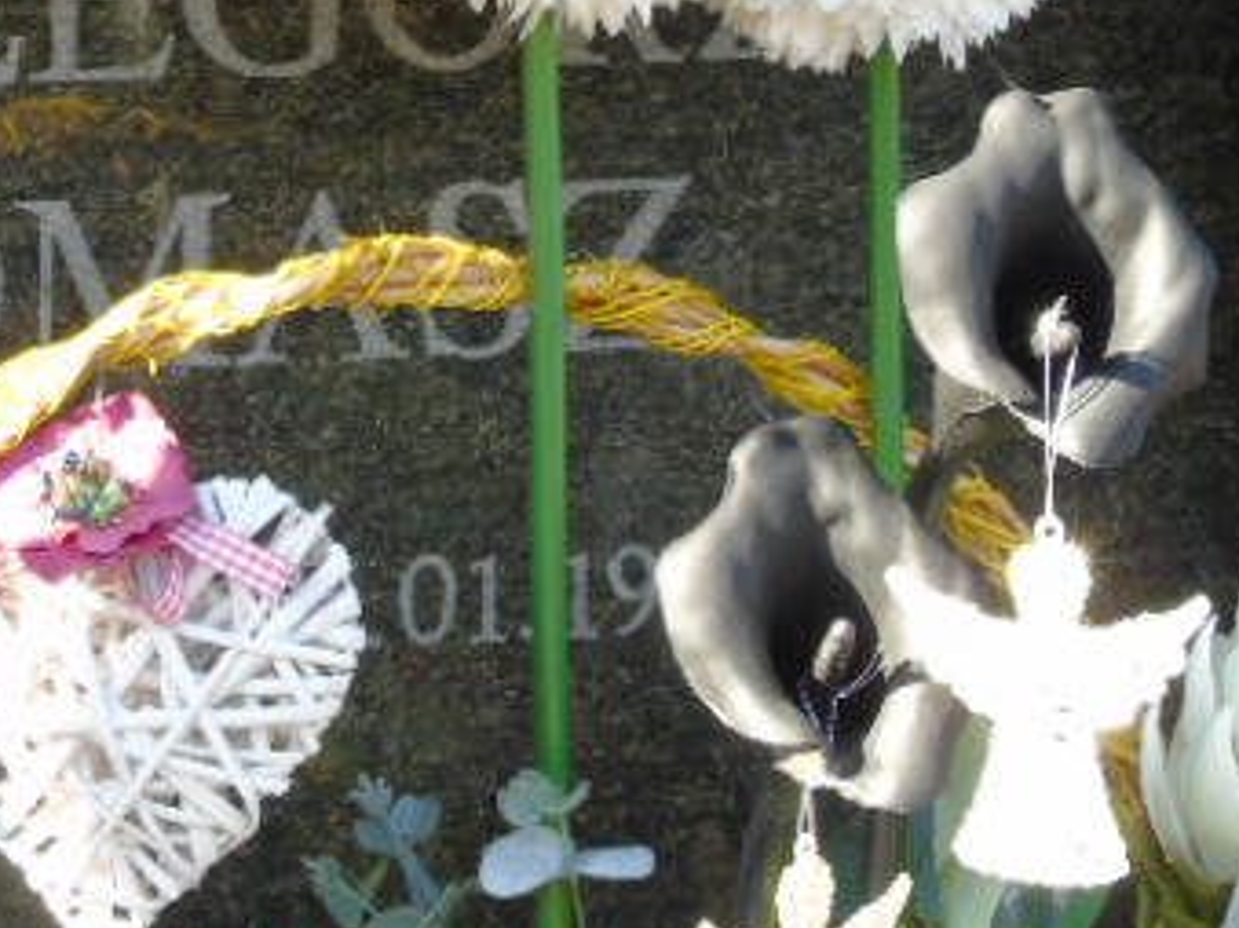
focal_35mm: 306
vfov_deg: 4.9
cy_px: 449
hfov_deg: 6.5
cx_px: 387
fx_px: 10949
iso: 200
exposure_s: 1/125
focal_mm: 29
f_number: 4.9
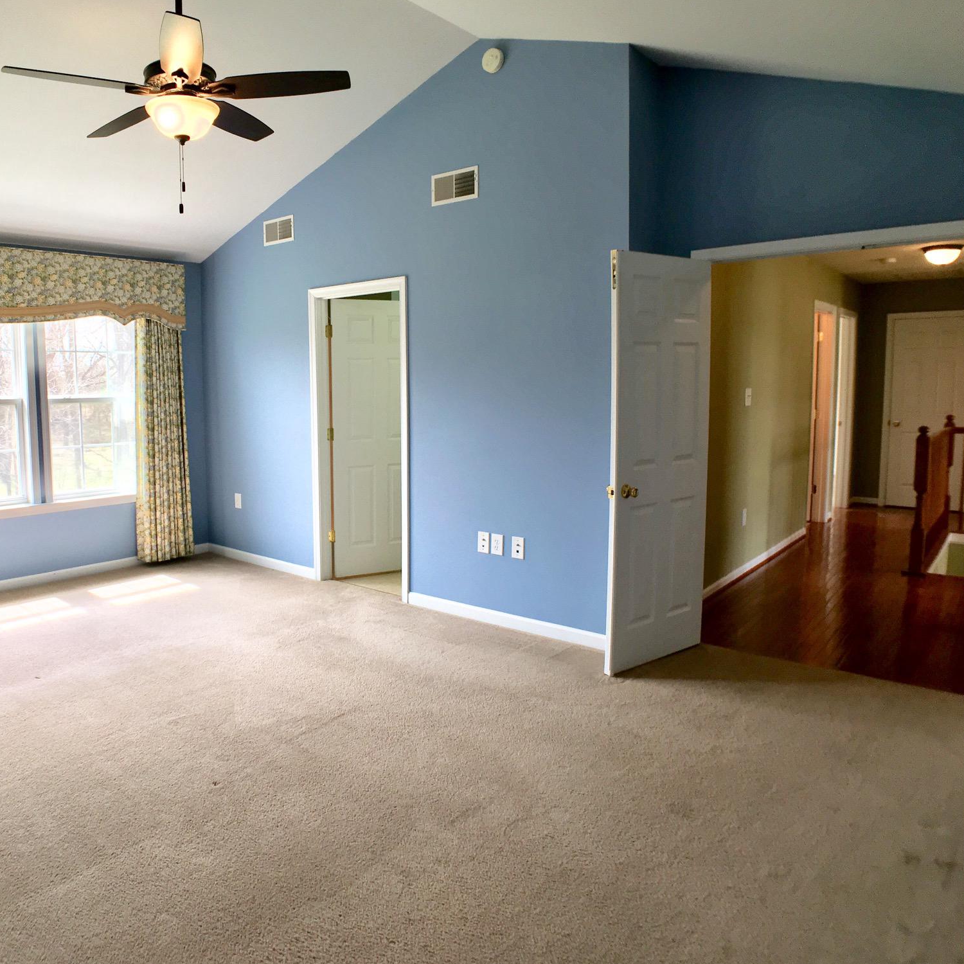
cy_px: 480
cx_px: 325
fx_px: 1103
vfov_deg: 47.2
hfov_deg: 46.5
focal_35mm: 35
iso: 40
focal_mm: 4.15
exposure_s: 1/120
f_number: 2.2
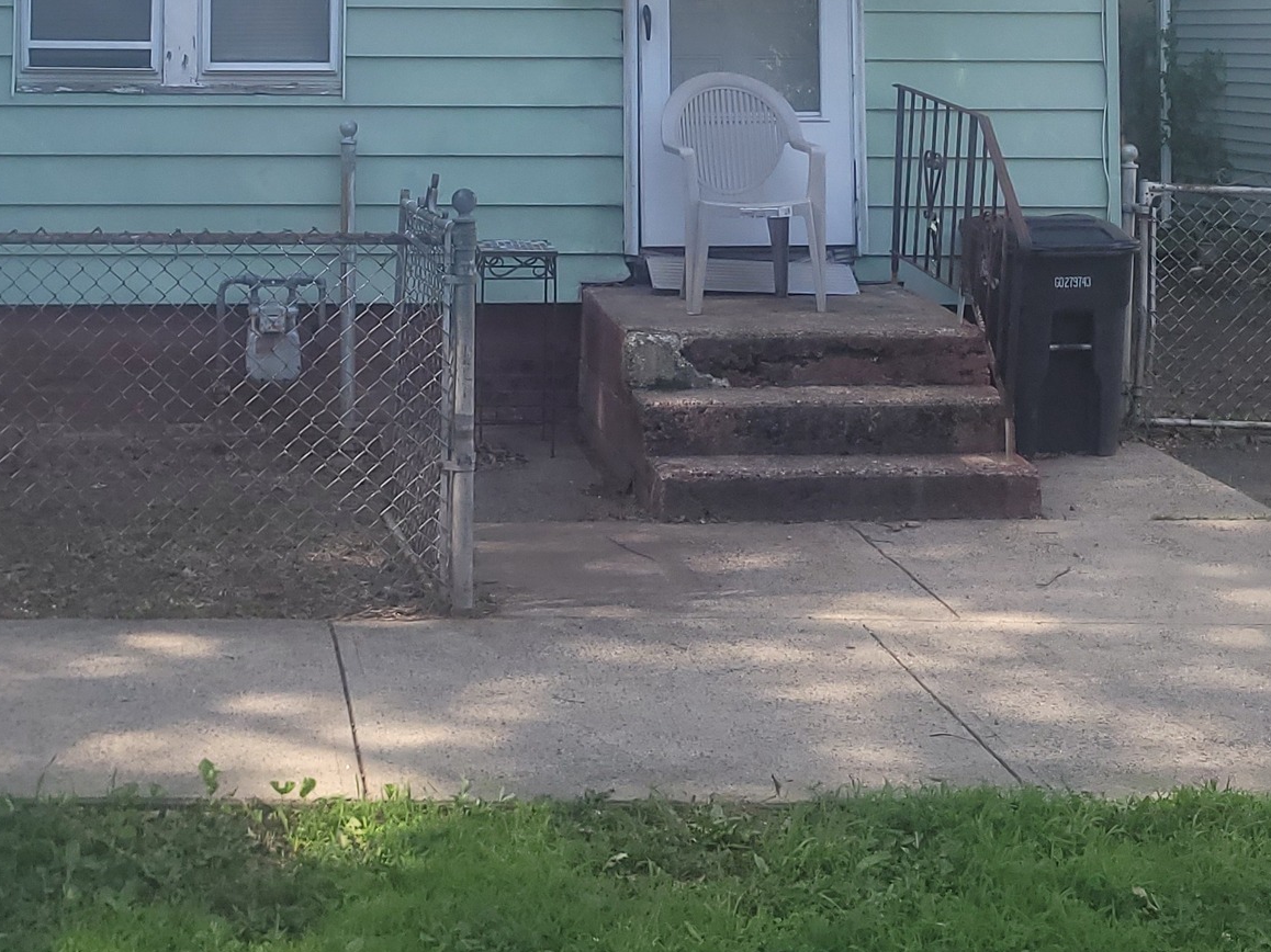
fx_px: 2533
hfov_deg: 27.5
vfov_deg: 20.5
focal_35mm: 69
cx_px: 233
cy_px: -26
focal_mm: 5.4
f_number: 1.8
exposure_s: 1/518
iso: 40
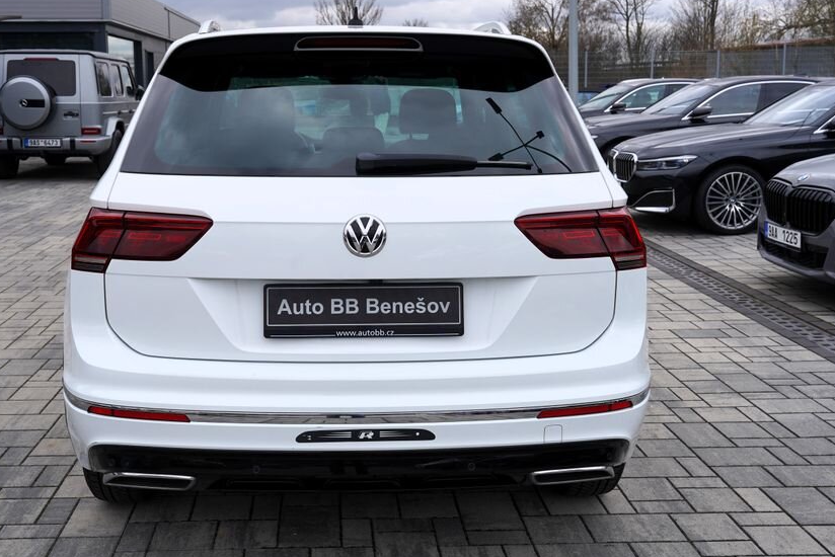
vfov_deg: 32.6
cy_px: 251
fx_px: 951
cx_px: 364
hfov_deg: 47.3
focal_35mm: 41
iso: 100
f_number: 8
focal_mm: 33
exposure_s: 1/320
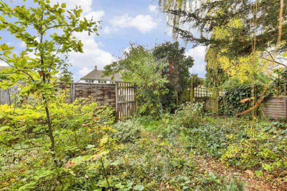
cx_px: 144
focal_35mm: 15
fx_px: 120
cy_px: 96
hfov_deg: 100.4
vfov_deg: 77.4
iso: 160
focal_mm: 10
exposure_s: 1/15
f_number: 8
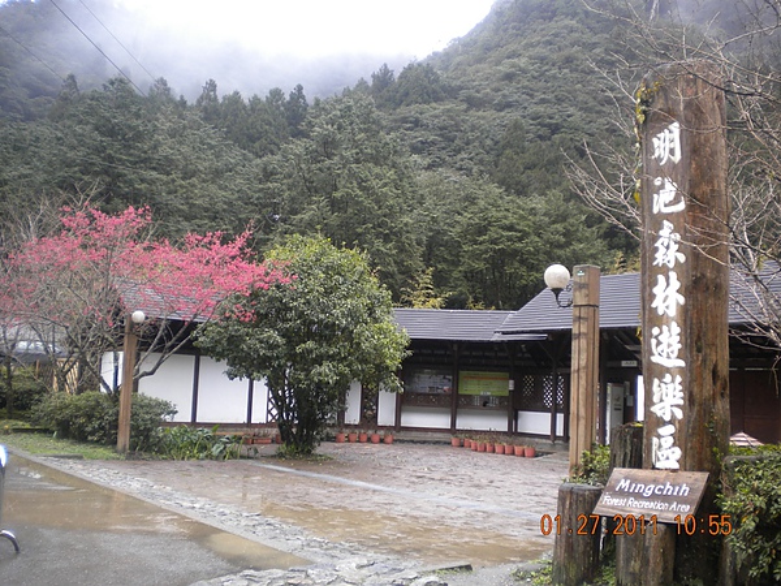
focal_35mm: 35
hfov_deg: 52.6
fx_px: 790
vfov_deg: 40.7
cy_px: 293
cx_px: 390
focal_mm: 6.3
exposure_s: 1/160
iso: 80
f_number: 3.1
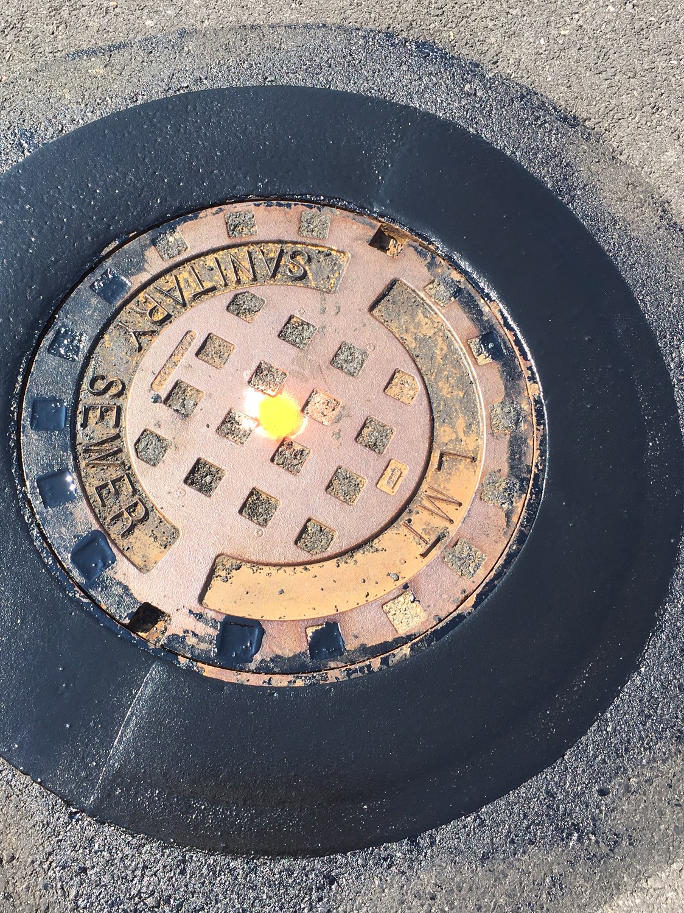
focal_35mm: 39
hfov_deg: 36.7
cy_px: 454
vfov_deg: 47.9
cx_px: 287
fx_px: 1028
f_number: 2.2
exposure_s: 1/442
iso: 25
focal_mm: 4.15
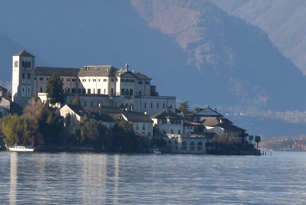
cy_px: 121
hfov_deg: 6.1
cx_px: 40
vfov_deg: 4.1
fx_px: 2866
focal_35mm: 337
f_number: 14
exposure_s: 1/100
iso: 160
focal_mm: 62
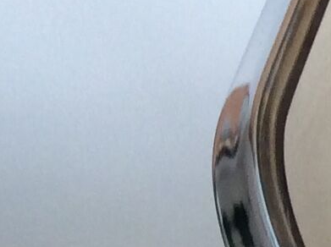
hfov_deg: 8.5
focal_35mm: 212
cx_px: 825
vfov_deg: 6.8
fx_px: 2024
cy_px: 459
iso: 50
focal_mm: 3.3
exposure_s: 1/25
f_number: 2.4
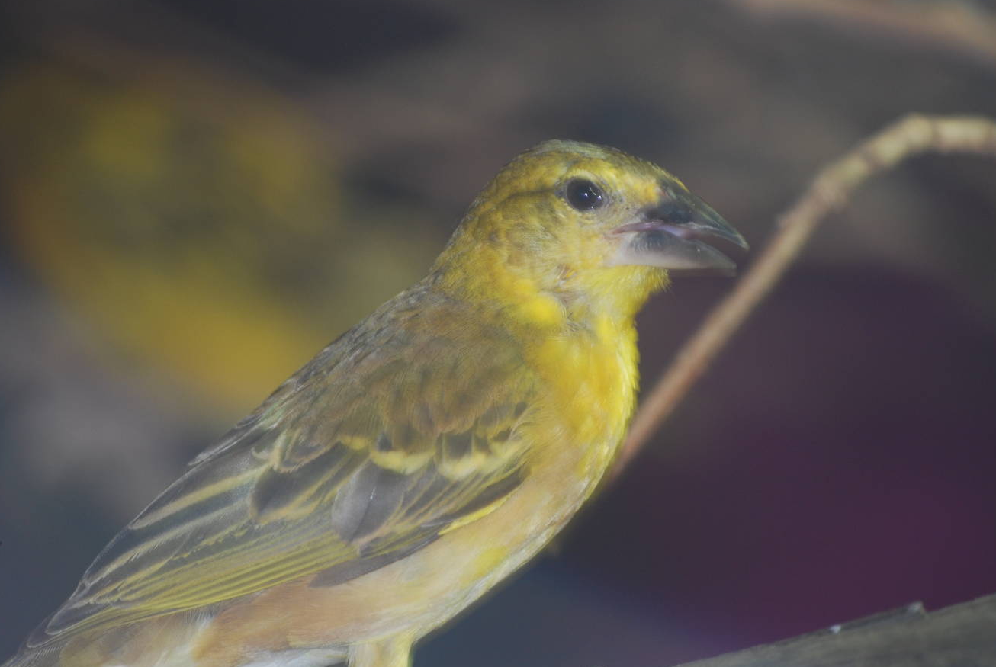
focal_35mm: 496
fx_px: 13743
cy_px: 397
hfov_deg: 4.2
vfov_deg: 2.8
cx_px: 457
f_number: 5.6
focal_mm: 270
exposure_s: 1/60
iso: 200
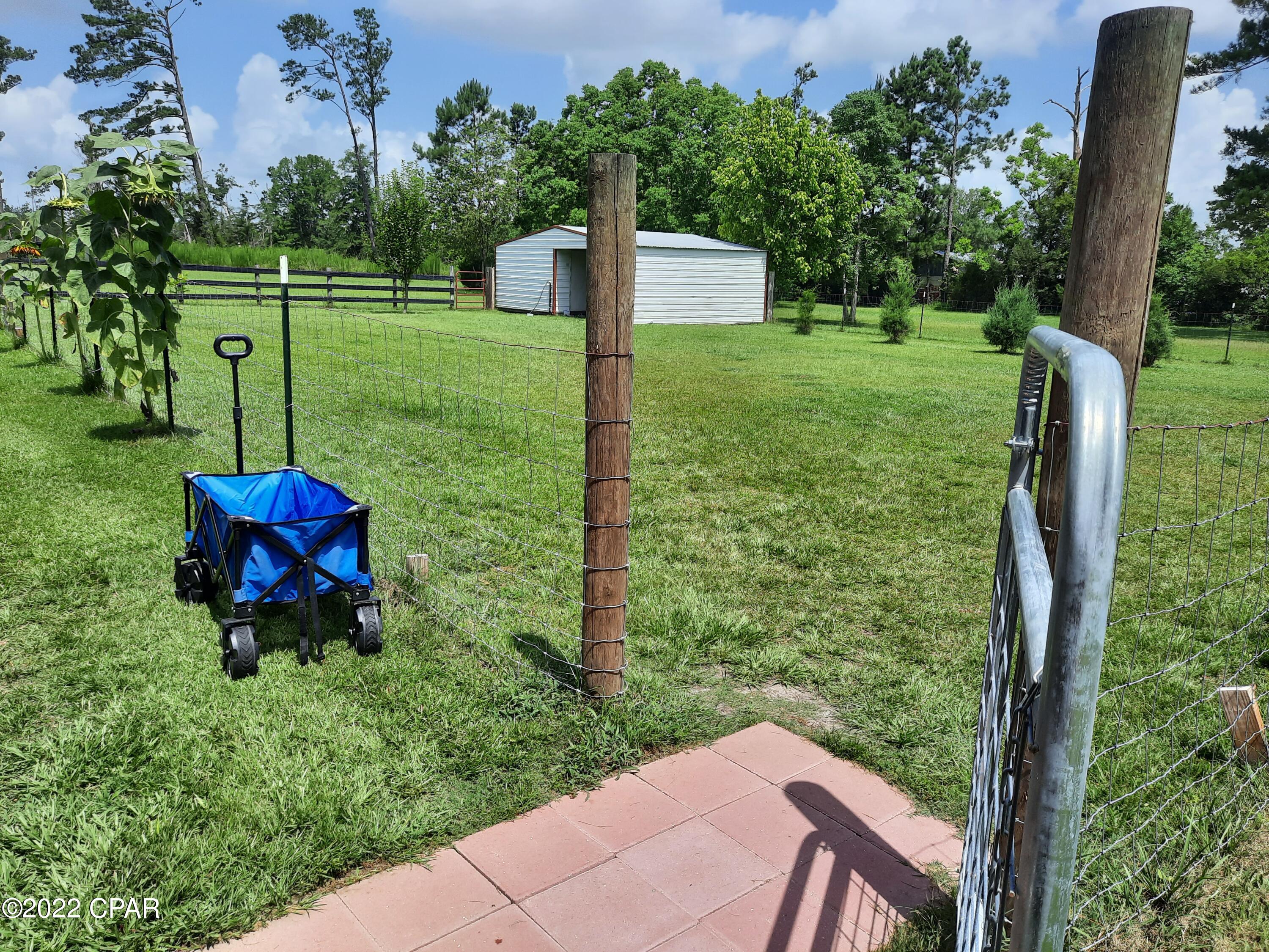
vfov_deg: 54.9
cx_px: 634
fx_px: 916
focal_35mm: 25
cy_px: 476
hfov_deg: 69.4
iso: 32
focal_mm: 4.6
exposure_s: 1/1225
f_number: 2
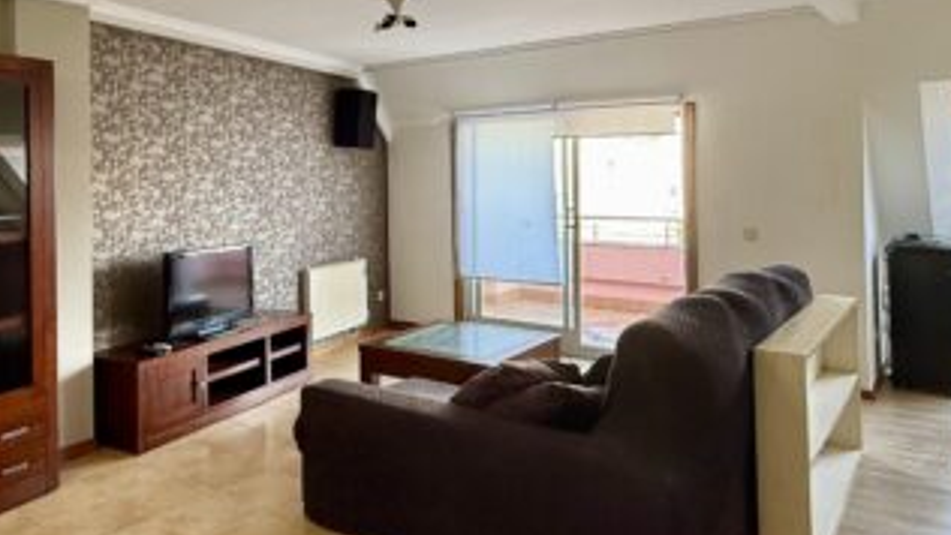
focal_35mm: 29
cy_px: 168
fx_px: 732
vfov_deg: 39.6
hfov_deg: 65.6
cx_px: 394
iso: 250
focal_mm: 2.22
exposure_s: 1/100
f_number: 2.2
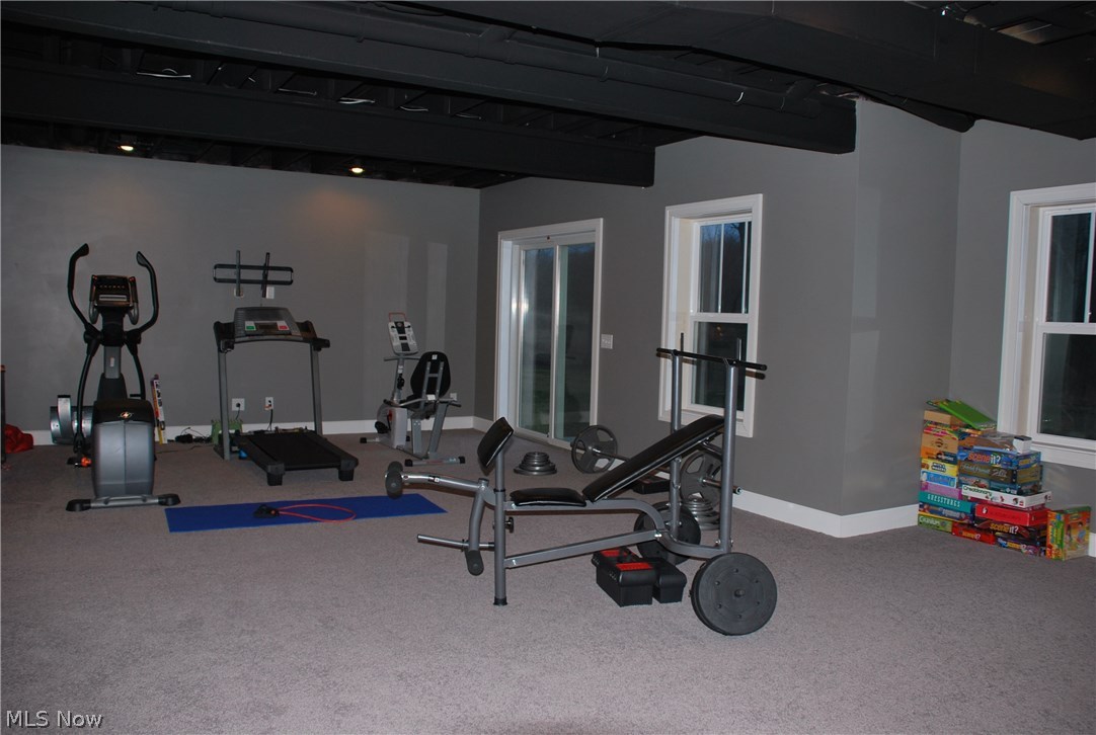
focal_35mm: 30
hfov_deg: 61.8
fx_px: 915
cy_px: 368
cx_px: 548
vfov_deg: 43.8
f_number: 3.8
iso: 200
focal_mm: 20
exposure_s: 1/60
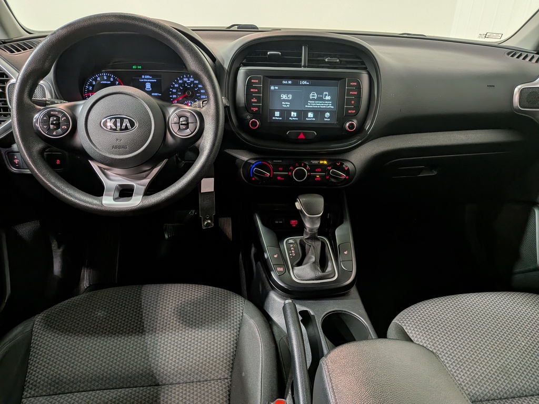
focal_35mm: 24
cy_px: 202
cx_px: 270
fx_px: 374
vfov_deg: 56.8
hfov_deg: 71.6
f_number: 1.7
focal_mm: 4.53
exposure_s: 1/33.3
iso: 118
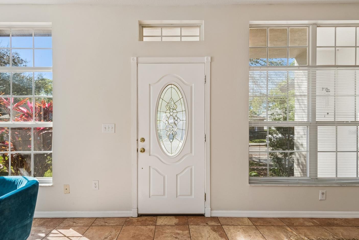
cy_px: 132
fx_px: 170
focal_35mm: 17
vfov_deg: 70.3
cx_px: 168
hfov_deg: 93.1
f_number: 7.1
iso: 100
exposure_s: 1/100
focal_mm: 10
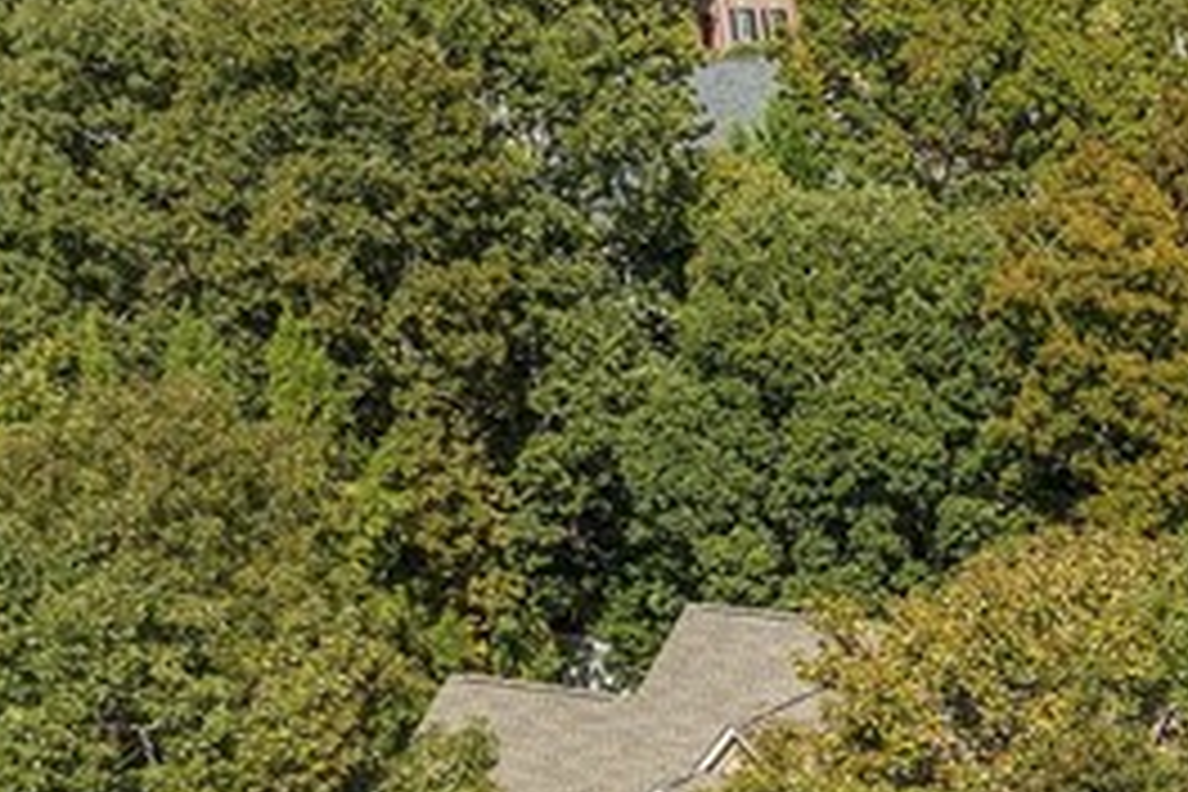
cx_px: 2095
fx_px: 3201
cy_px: 965
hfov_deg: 17.4
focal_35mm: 97
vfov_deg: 13.7
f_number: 5
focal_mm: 12.29
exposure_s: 1/60
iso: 100
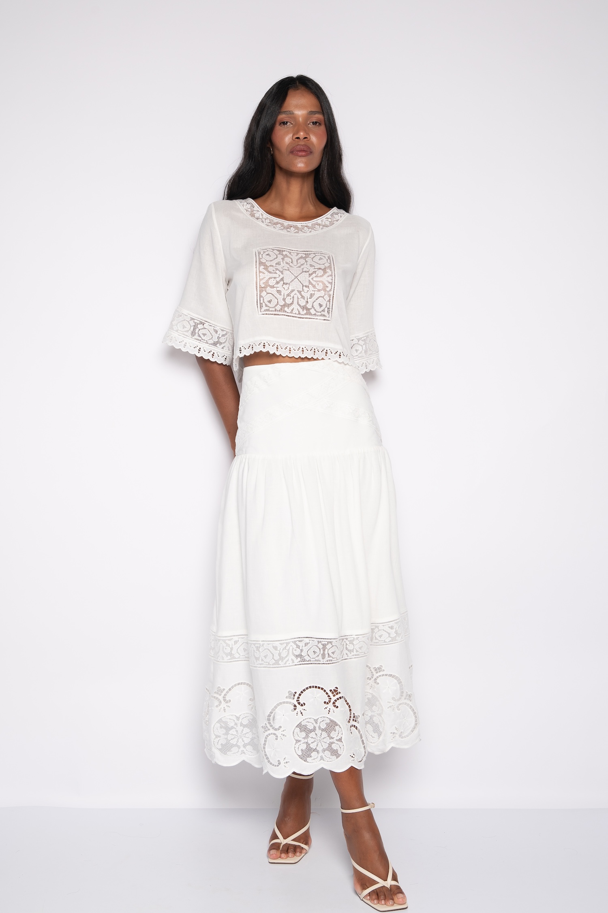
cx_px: 304
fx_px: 1116
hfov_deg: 30.5
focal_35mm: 44
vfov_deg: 44.5
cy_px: 456
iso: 200
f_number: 7.1
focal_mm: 44
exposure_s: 1/160
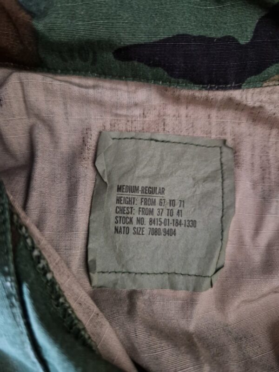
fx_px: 247
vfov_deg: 73.9
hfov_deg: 58.9
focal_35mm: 23
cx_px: 140
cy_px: 186
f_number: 1.8
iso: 400
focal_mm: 5.4
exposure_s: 1/10
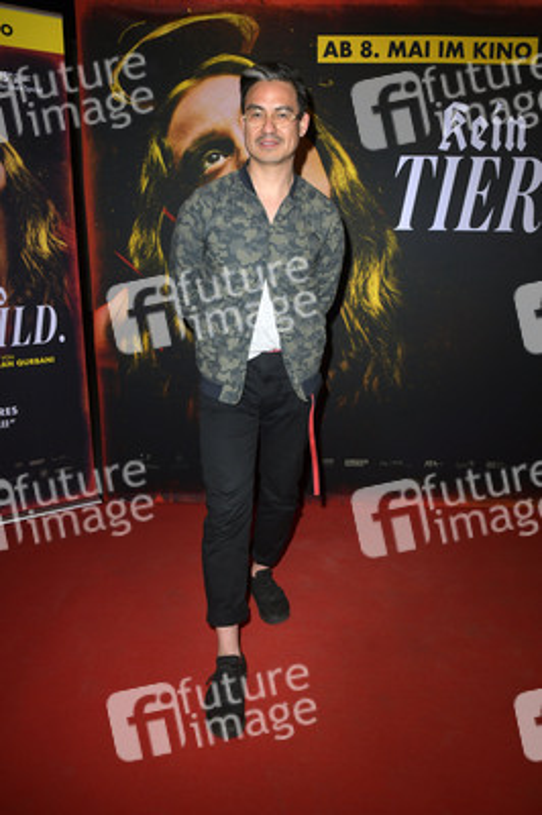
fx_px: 633
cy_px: 408
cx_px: 271
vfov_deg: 65.5
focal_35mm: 28
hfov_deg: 46.3
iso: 640
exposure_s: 1/200
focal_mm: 28
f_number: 6.3
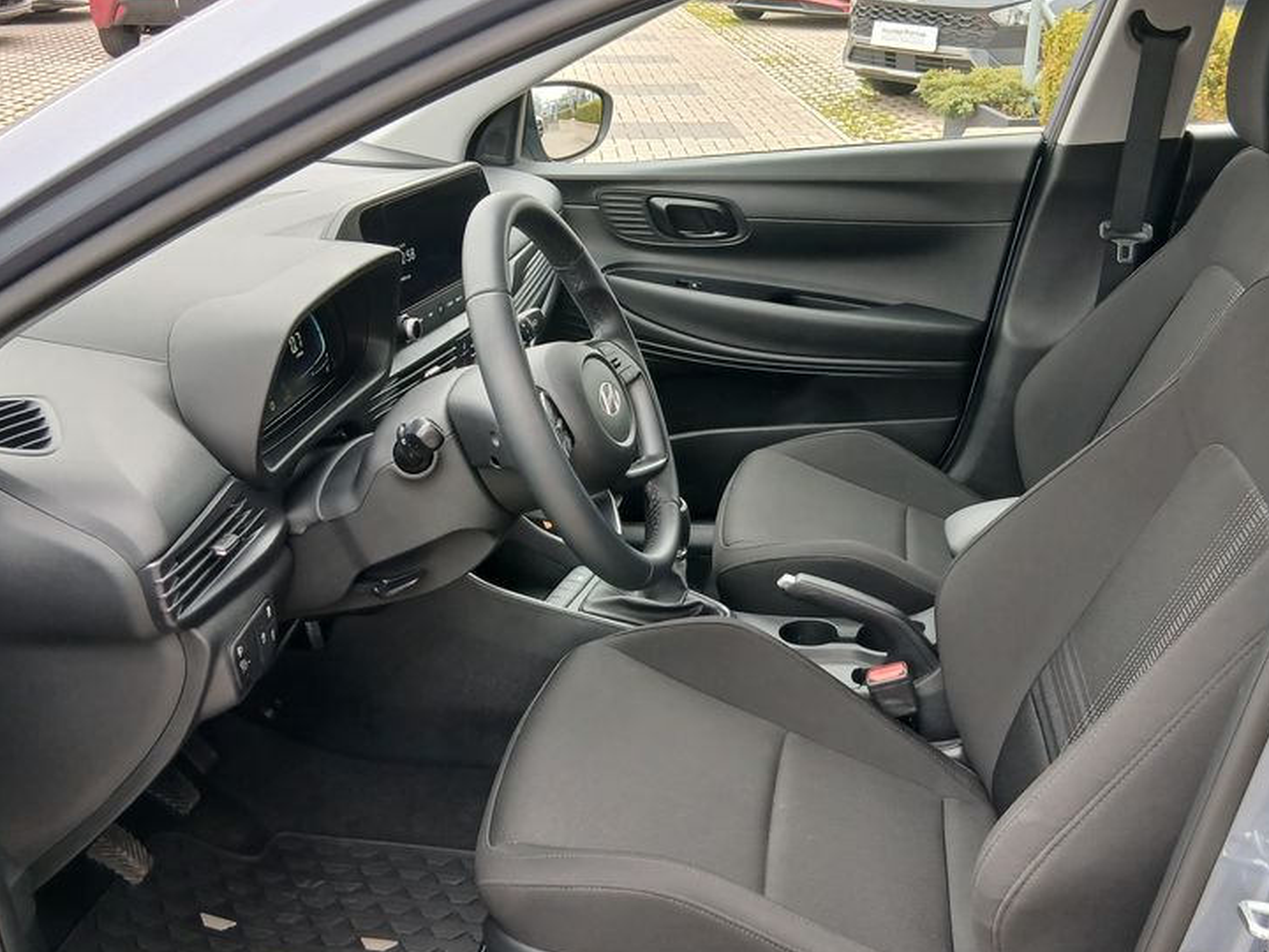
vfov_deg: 38.6
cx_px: 659
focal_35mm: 37
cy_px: 548
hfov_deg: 50.1
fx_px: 1356
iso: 64
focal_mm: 3.98
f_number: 1.8
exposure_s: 1/50
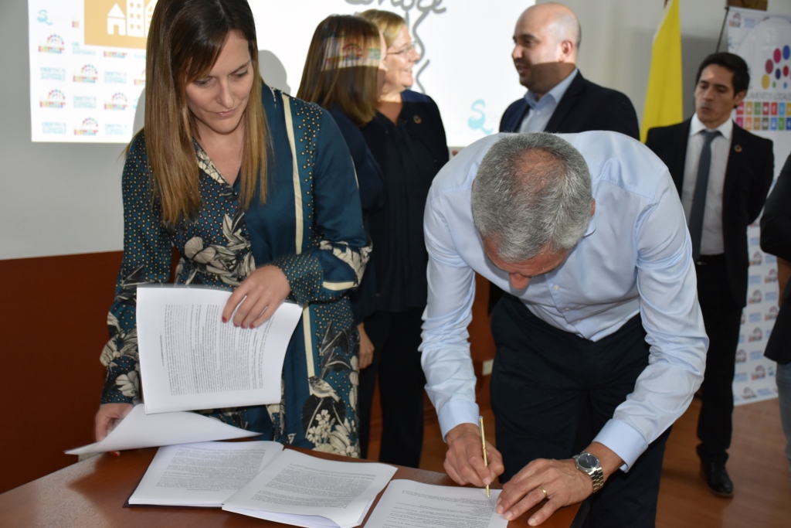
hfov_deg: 43.6
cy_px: 264
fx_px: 989
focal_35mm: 45
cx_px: 396
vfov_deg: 29.9
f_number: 4
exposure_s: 1/60
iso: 1000
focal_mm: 30
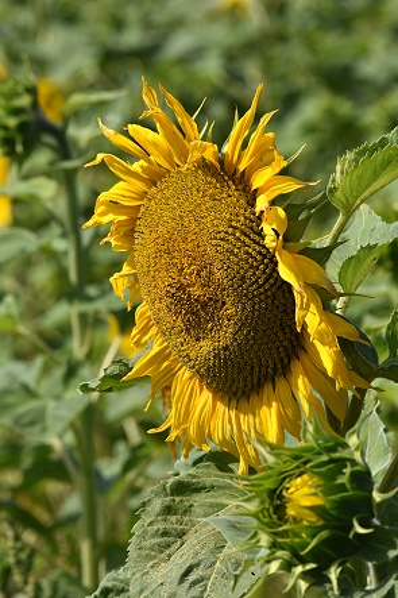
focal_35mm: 345
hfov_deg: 4.0
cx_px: 199
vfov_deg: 6.0
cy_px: 299
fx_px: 5725
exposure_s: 1/400
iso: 200
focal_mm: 230
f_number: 14
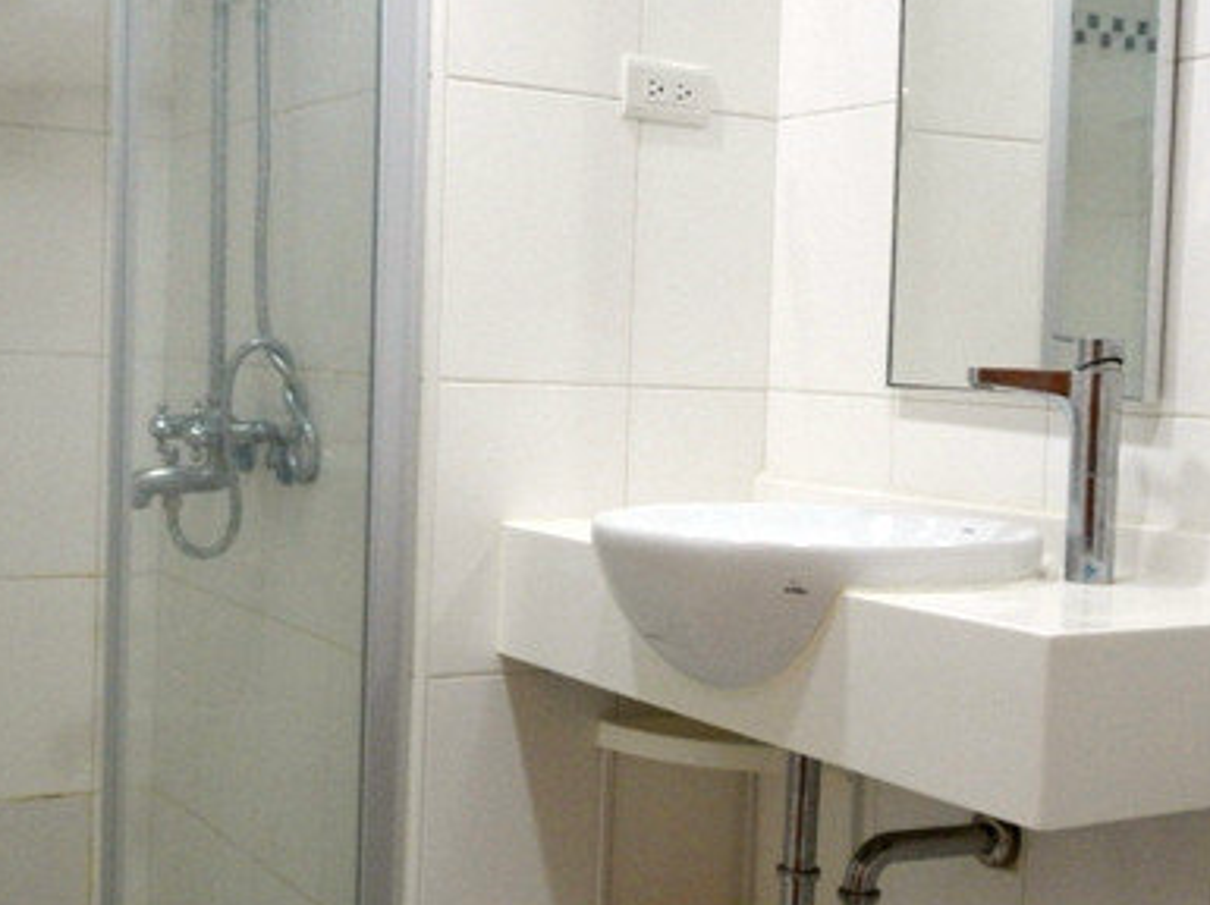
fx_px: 1816
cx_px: 713
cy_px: 478
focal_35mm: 52
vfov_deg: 28.0
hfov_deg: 36.7
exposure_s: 1/30
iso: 280
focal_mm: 4.5
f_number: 3.2
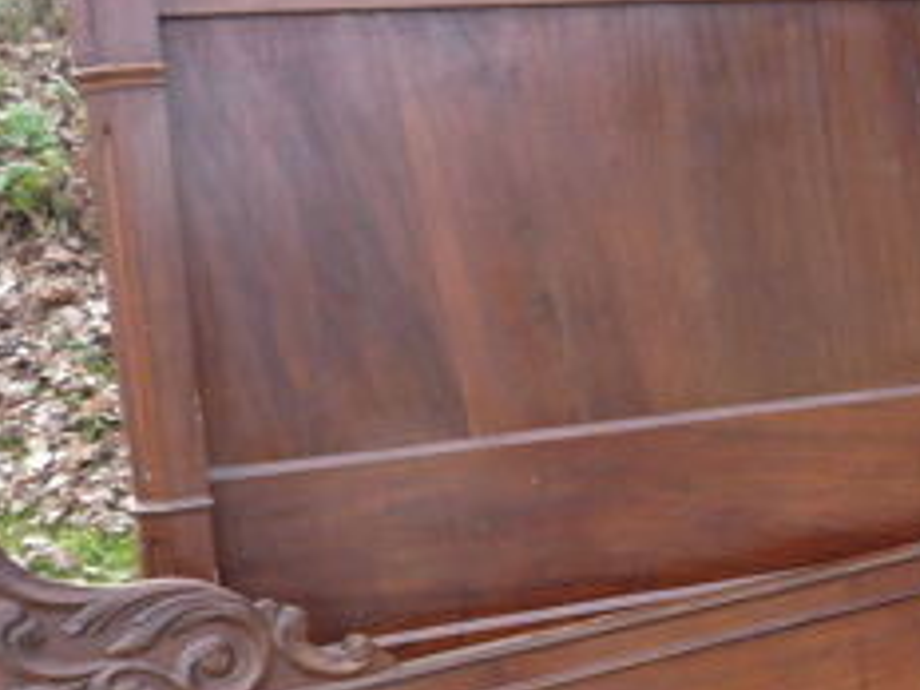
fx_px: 1648
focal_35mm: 62
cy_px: 436
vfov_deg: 23.6
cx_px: 658
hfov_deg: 30.8
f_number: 3.3
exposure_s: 1/100
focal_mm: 5.2
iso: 100
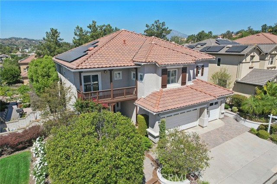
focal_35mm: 22
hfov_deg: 78.6
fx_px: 169
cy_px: 92
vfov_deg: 57.2
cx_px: 138
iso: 120
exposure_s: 1/2500
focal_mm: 8.4
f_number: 2.8
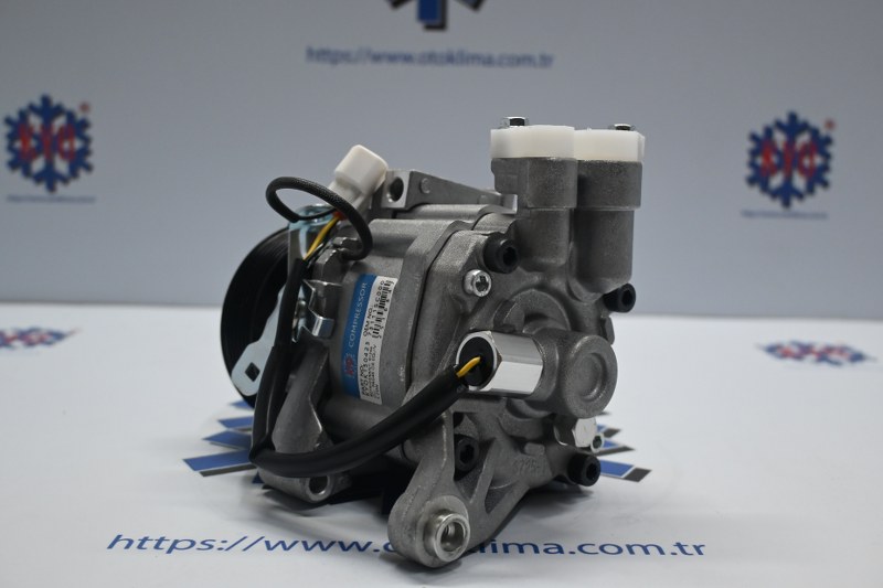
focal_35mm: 38
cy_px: 294
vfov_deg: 35.5
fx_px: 920
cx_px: 442
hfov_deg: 51.3
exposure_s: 1/125
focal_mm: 25
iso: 900
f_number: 4.2
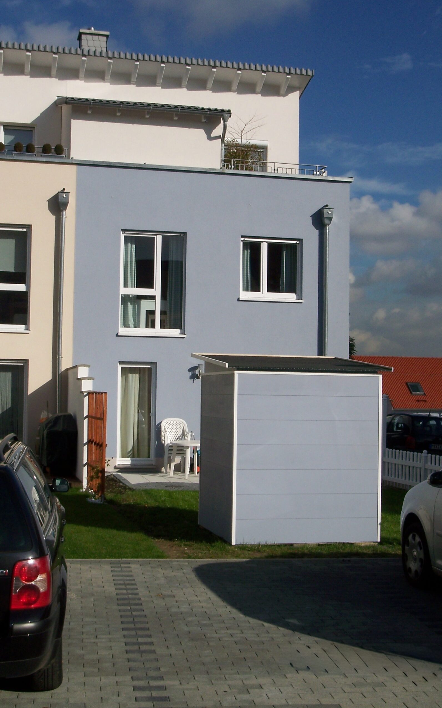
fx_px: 964
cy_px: 354
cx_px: 214
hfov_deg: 25.8
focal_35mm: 50
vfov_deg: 40.3
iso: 80
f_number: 7.1
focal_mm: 7.8
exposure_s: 1/640
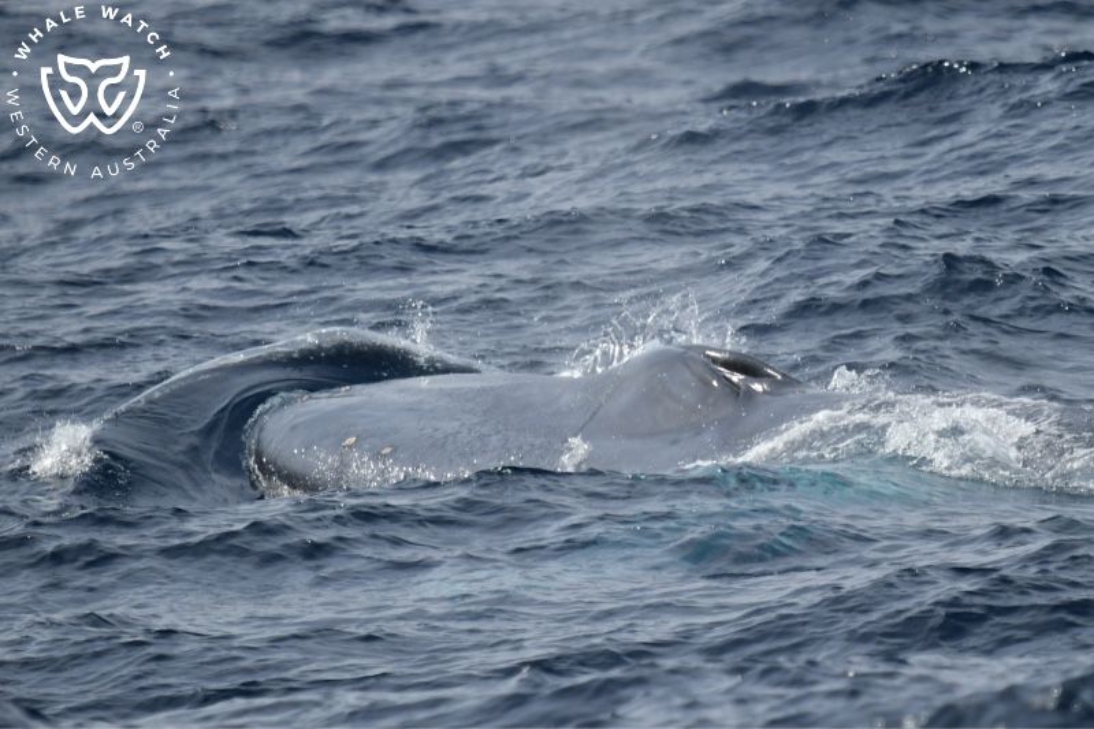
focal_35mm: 600
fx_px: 18228
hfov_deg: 3.4
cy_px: 364
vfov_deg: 2.3
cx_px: 547
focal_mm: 600
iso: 1000
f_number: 6.3
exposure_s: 1/8000
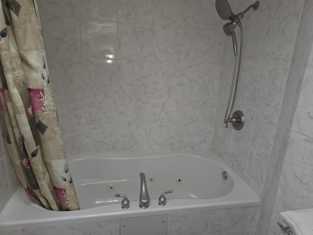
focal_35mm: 23
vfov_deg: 58.9
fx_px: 208
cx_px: 156
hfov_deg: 73.9
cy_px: 118
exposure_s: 1/60
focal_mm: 6.3
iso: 64
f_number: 1.7
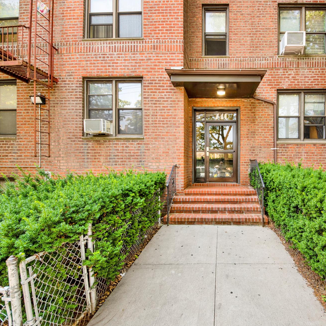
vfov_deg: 87.4
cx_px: 215
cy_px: 164
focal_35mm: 16
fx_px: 170
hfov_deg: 84.6
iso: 100
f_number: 8
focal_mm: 8
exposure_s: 1/30
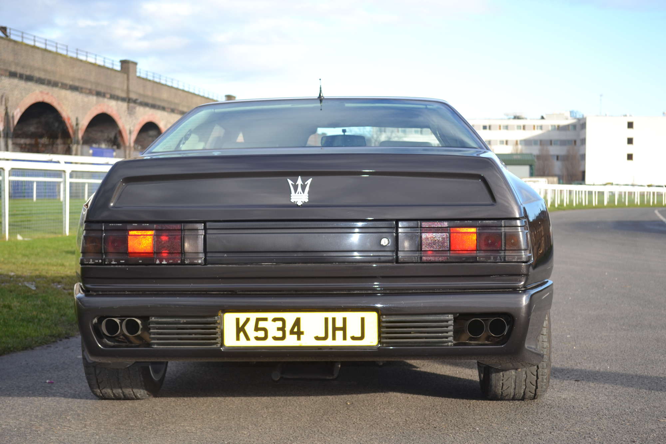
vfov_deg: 22.6
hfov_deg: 33.4
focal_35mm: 60
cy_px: 222
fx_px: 1110
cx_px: 333
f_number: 5.3
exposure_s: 1/125
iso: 100
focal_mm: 40
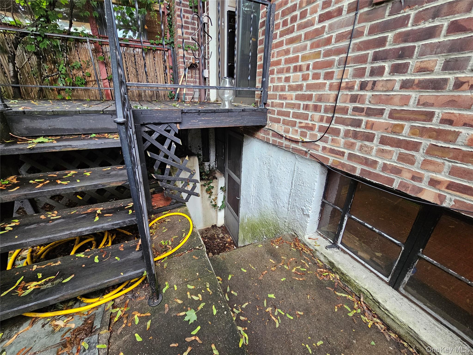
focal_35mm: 13
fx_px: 178
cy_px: 178
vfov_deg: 89.9
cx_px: 236
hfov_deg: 106.2
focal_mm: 2.2
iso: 250
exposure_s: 1/60
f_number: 2.2
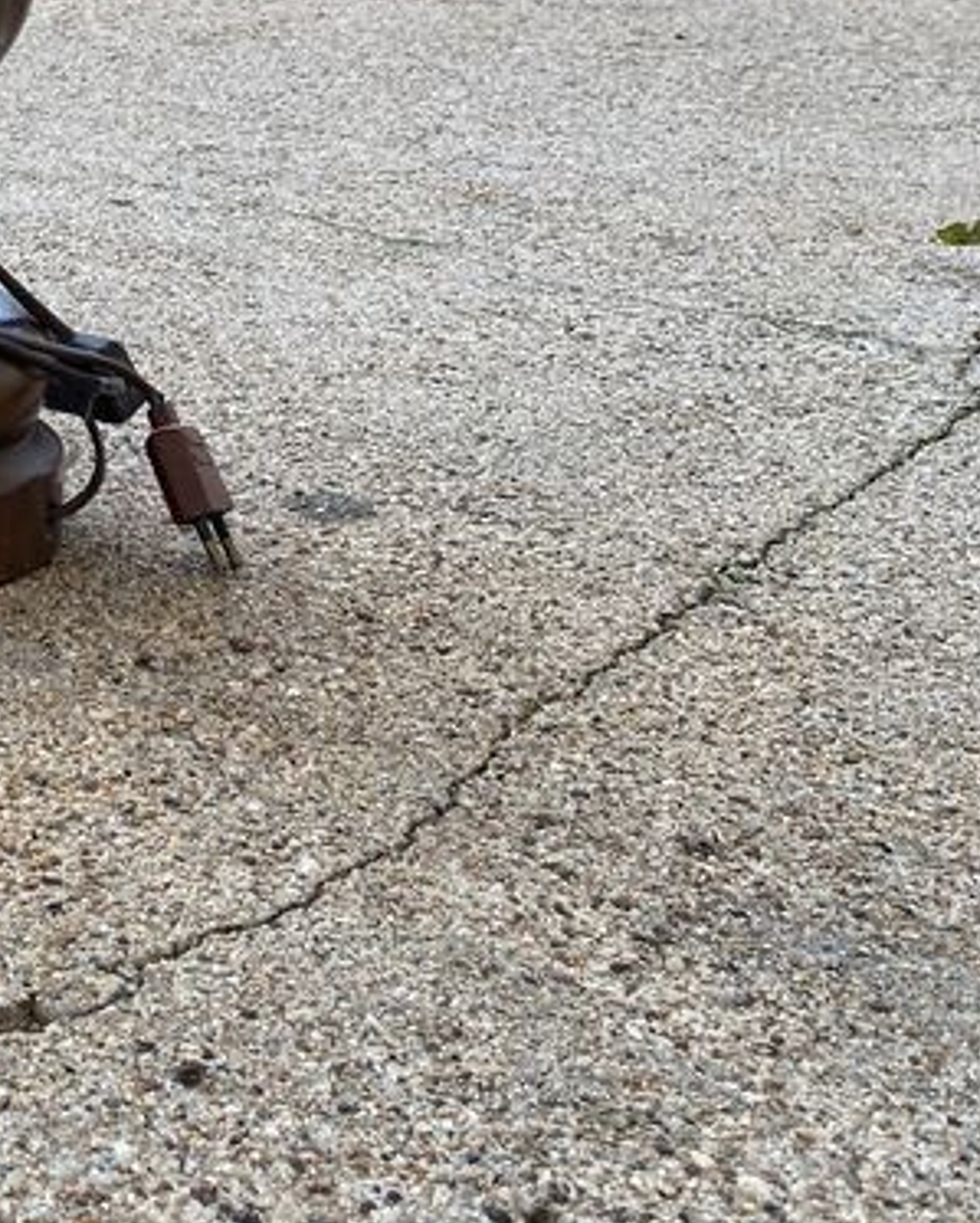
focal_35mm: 68
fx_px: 2462
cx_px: -229
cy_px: -82
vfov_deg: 26.0
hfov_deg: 20.8
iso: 40
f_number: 1.8
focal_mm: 4.25
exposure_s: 1/121
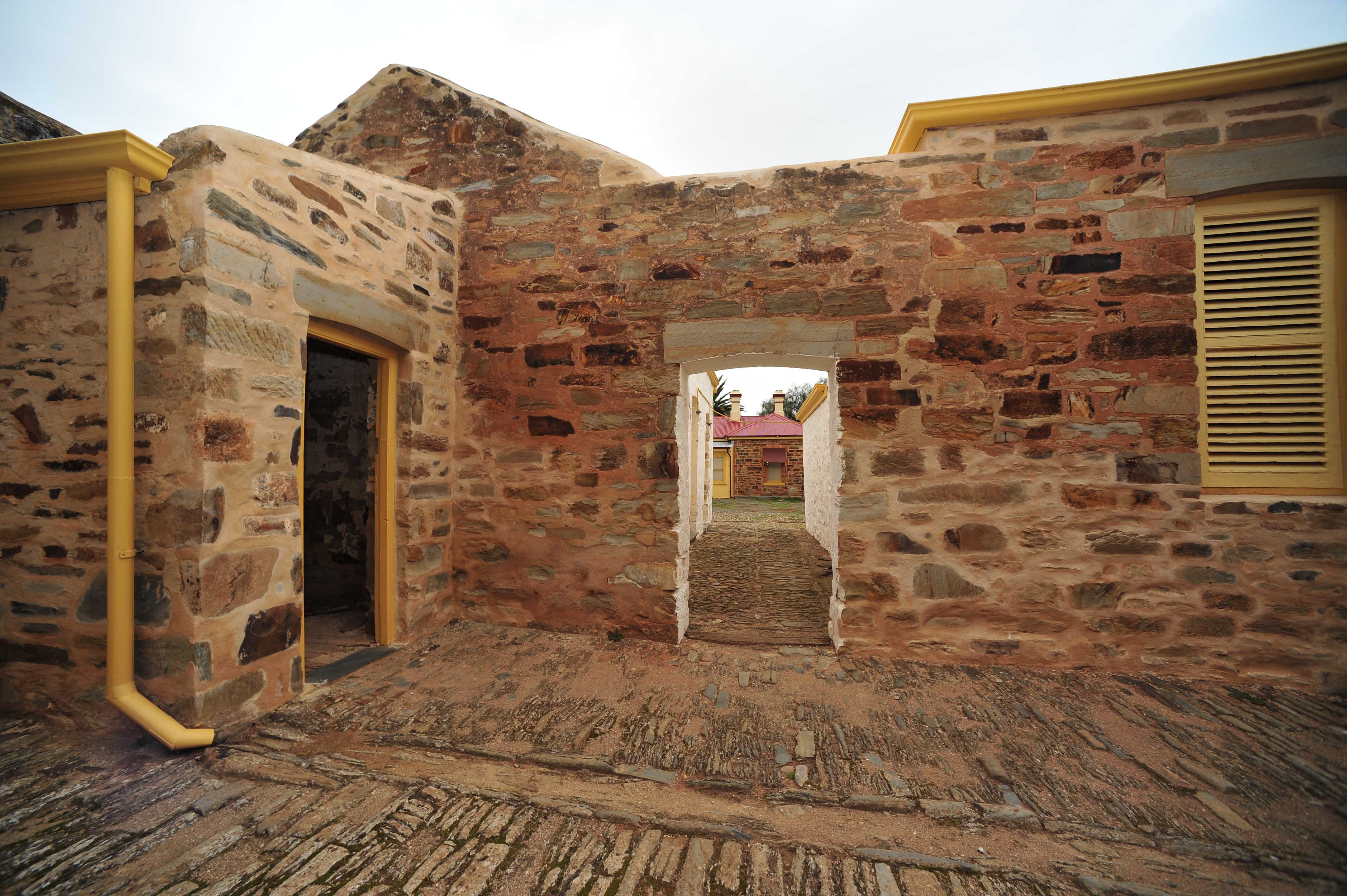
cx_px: 674
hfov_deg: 104.3
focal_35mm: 14
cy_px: 448
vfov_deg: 81.1
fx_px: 523
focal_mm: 14
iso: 200
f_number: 6.3
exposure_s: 1/160
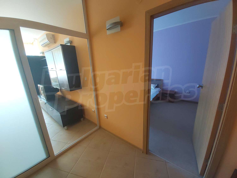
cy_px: 89
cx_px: 118
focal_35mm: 12
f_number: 2.2
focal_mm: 1.42
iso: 125
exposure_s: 1/50
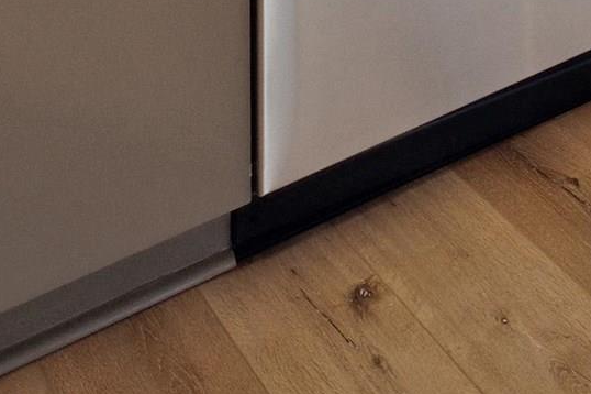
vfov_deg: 12.3
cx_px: 889
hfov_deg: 21.3
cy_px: -632
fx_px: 1312
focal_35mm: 80
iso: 160
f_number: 9
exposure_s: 1/15
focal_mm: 14
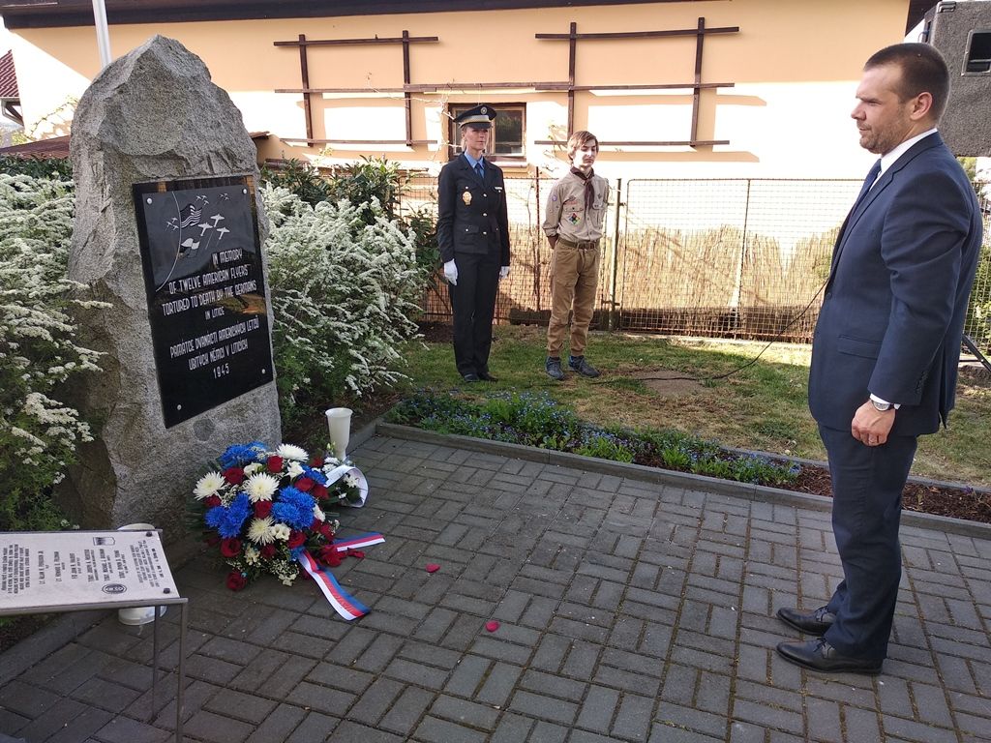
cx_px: 496
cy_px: 372
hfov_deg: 67.3
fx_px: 744
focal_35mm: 26
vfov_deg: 53.1
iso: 100
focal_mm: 3.81
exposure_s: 1/147
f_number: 2.2
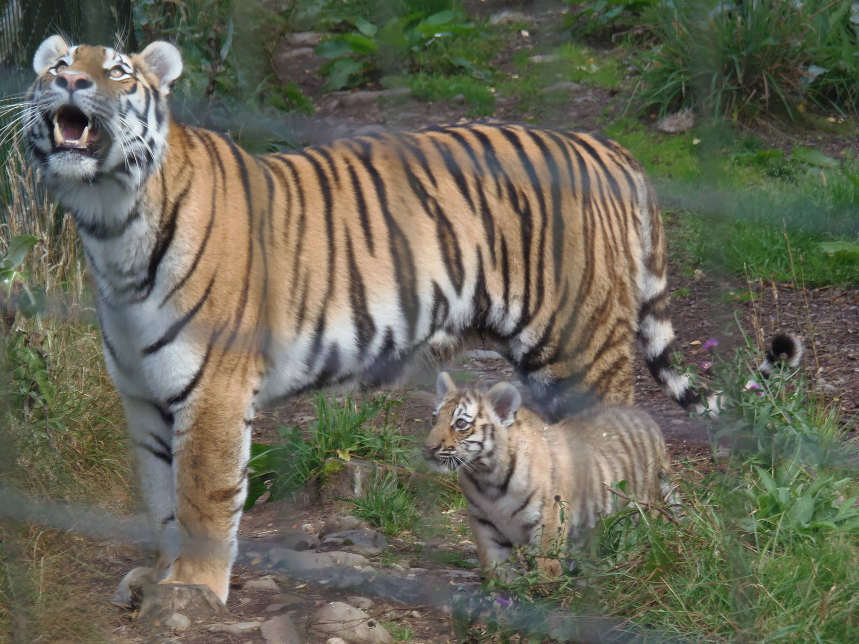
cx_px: 430
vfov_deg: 3.9
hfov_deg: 5.2
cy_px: 322
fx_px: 9529
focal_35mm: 384
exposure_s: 1/100
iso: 80
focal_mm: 71.1
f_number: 5
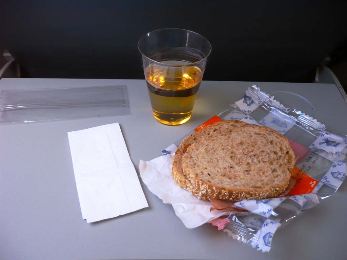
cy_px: 130
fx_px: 351
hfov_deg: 52.6
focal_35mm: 35
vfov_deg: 40.7
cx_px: 174
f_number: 2.8
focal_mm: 5.8
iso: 200
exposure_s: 1/30
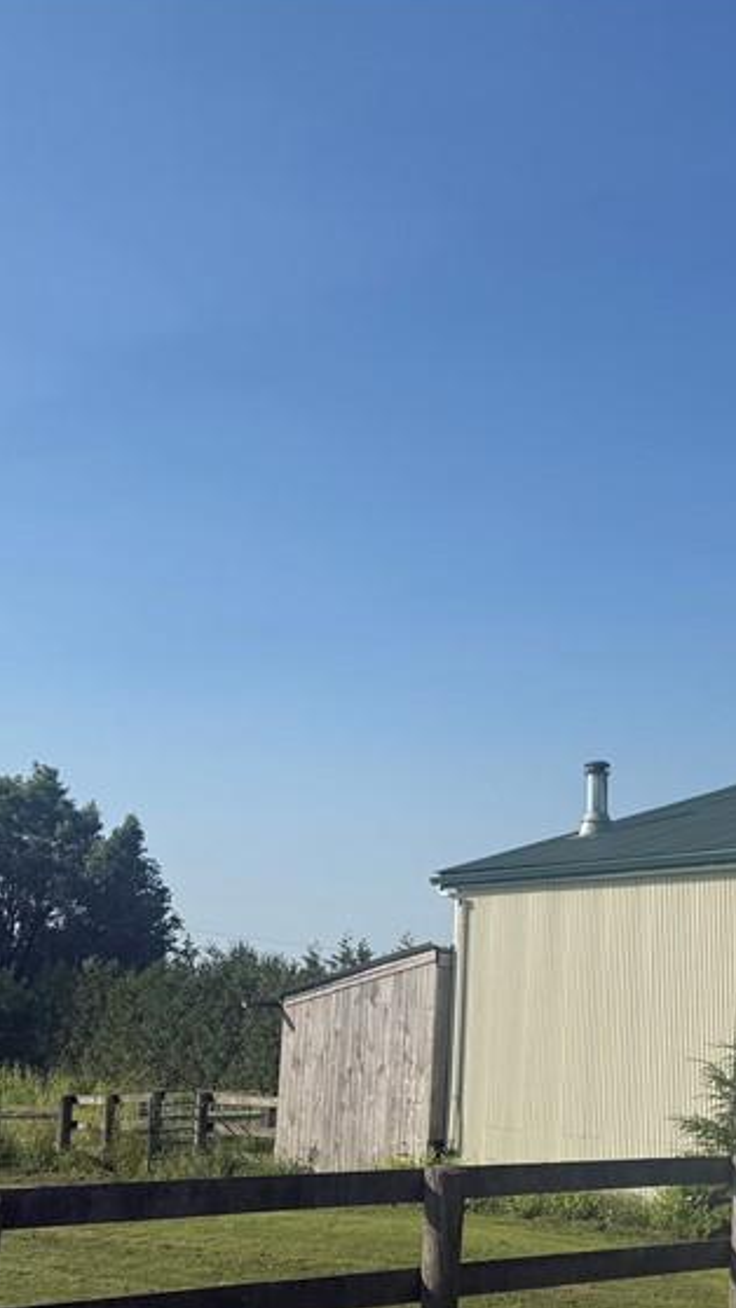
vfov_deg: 42.3
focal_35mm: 48
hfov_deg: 24.2
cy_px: 877
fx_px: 1665
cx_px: 673
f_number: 1.78
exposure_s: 1/6173
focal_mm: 6.76
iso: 80
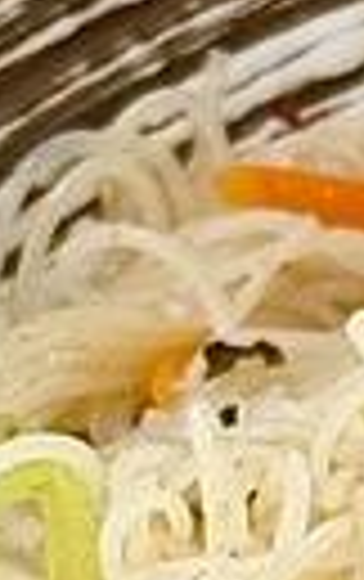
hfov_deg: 3.2
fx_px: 6249
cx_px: 1231
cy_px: 827
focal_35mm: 395
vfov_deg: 5.3
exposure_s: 1/50
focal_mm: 6.76
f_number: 1.78
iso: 200
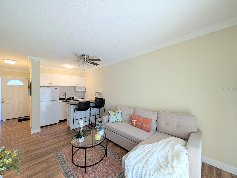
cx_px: 118
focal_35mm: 12
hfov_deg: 110.5
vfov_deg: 94.6
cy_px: 89
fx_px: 82
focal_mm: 2.02
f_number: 1.7
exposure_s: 1/60
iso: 66
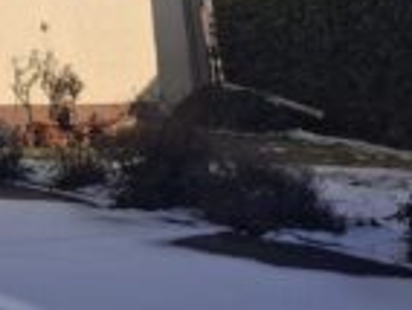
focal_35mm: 97
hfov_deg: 15.4
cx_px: -453
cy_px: -223
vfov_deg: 13.8
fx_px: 1156
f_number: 1.8
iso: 50
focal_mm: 5.54
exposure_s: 1/1835
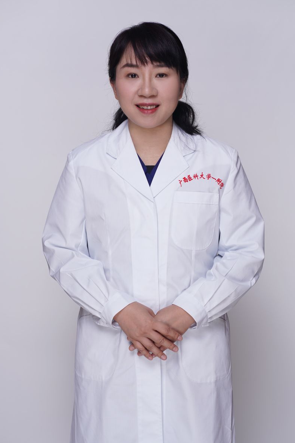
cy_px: 222
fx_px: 1057
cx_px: 147
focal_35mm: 86
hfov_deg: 15.9
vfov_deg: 23.6
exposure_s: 1/160
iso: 100
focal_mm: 85
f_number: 5.6
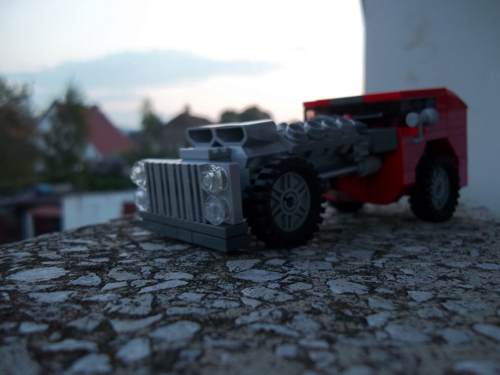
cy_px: 191
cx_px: 253
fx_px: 477
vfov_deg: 42.9
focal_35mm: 33
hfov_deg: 55.4
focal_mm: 5.7
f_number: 2.9
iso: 80
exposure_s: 1/40
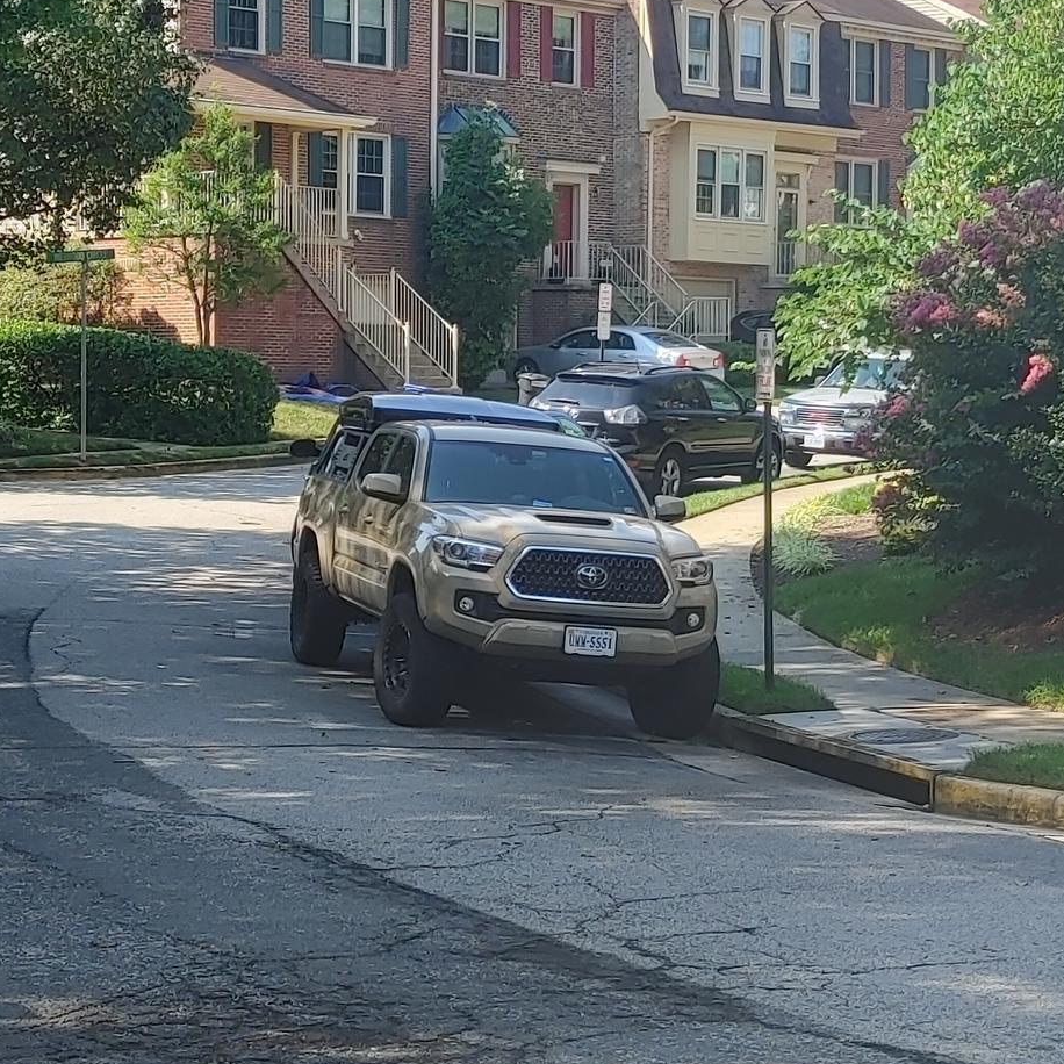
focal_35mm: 81
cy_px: 467
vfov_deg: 21.4
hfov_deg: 21.3
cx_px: 403
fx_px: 2817
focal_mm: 5.58
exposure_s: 1/750
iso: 50
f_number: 1.8
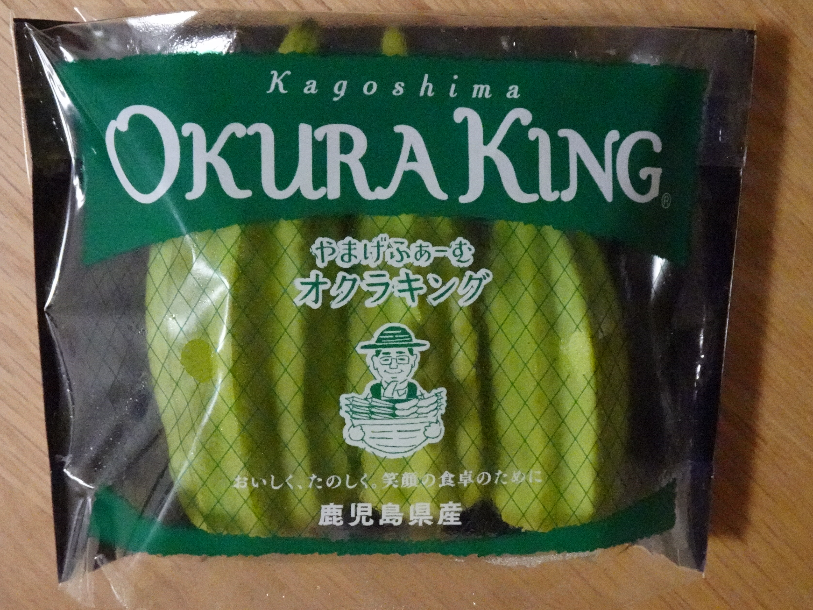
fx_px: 916
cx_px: 402
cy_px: 292
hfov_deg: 47.9
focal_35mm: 39
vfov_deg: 36.8
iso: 3200
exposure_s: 1/125
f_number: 4
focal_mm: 6.08
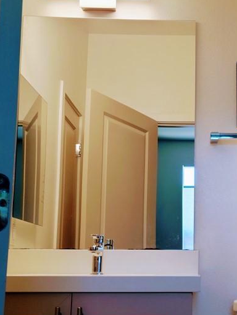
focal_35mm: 56
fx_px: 511
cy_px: 204
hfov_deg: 25.4
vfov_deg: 34.1
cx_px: 206
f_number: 2
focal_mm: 5.9
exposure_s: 1/60
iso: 100
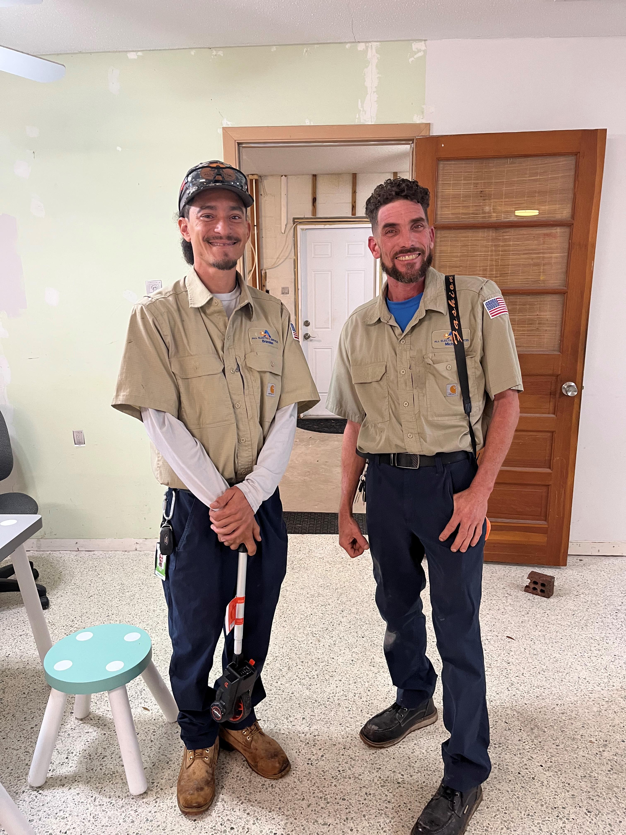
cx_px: 313
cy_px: 418
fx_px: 627
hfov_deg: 53.1
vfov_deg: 67.3
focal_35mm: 26
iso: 200
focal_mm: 5.1
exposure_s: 1/60
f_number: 1.6
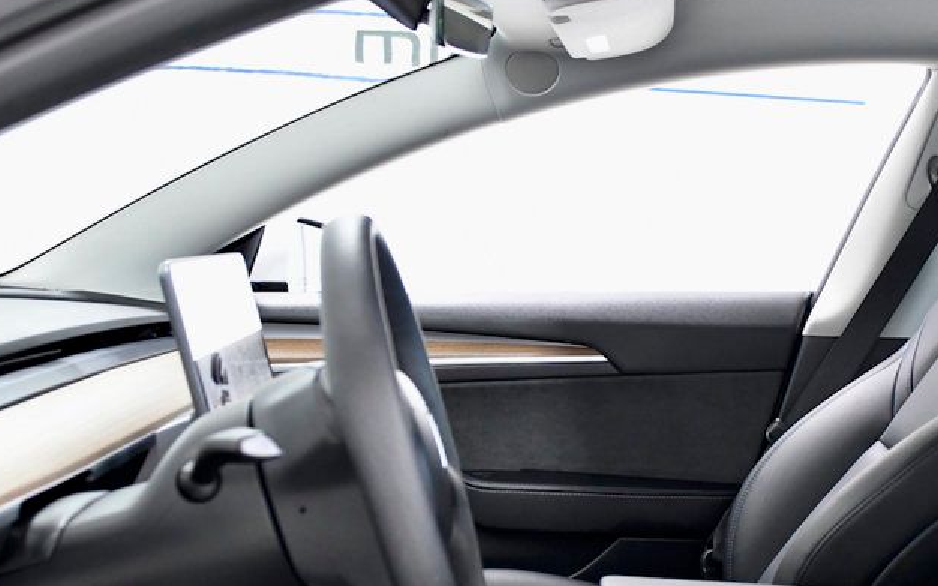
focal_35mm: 60
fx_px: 1534
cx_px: 580
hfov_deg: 33.9
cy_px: 417
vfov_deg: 21.5
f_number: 3.5
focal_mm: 24
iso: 2500
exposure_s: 1/250
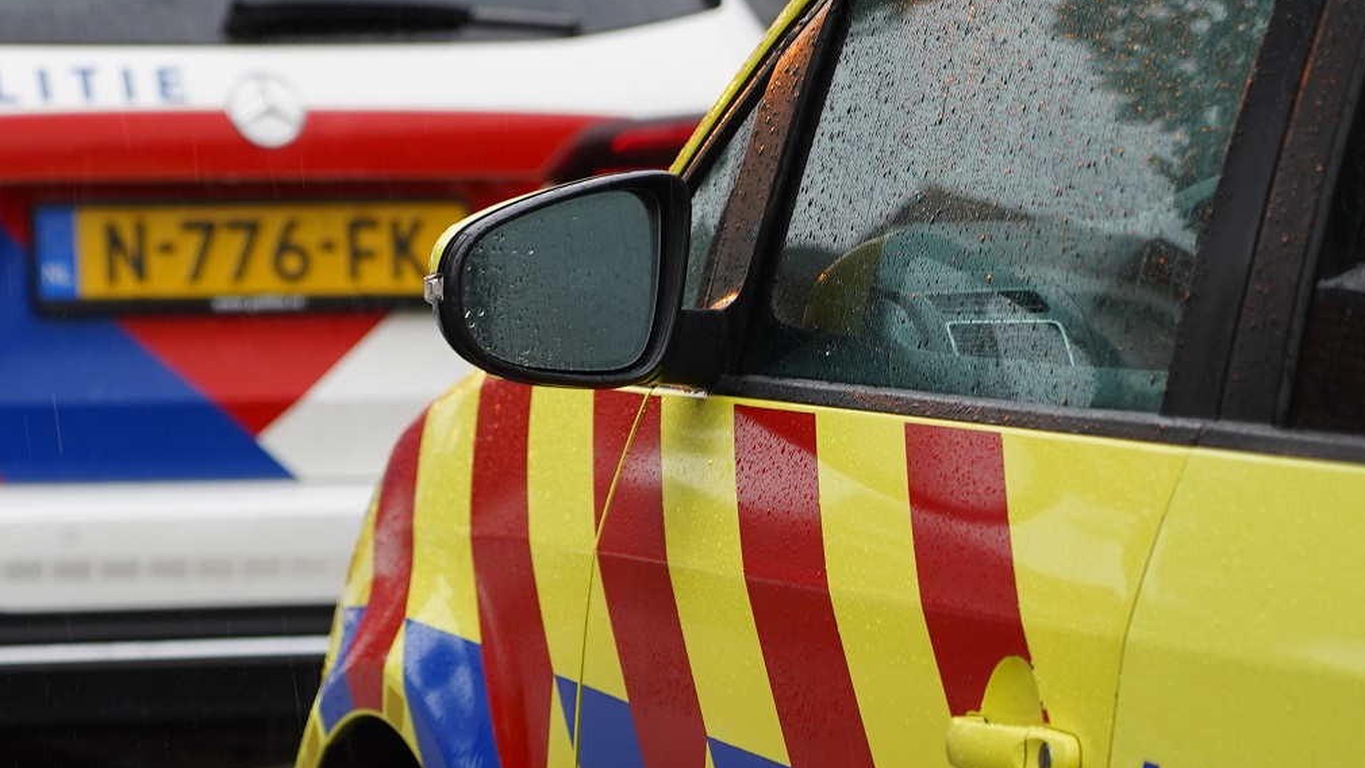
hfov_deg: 10.3
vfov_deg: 5.8
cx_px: 151
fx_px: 7564
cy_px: 523
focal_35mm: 209
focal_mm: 105
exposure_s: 1/160
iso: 320
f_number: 4
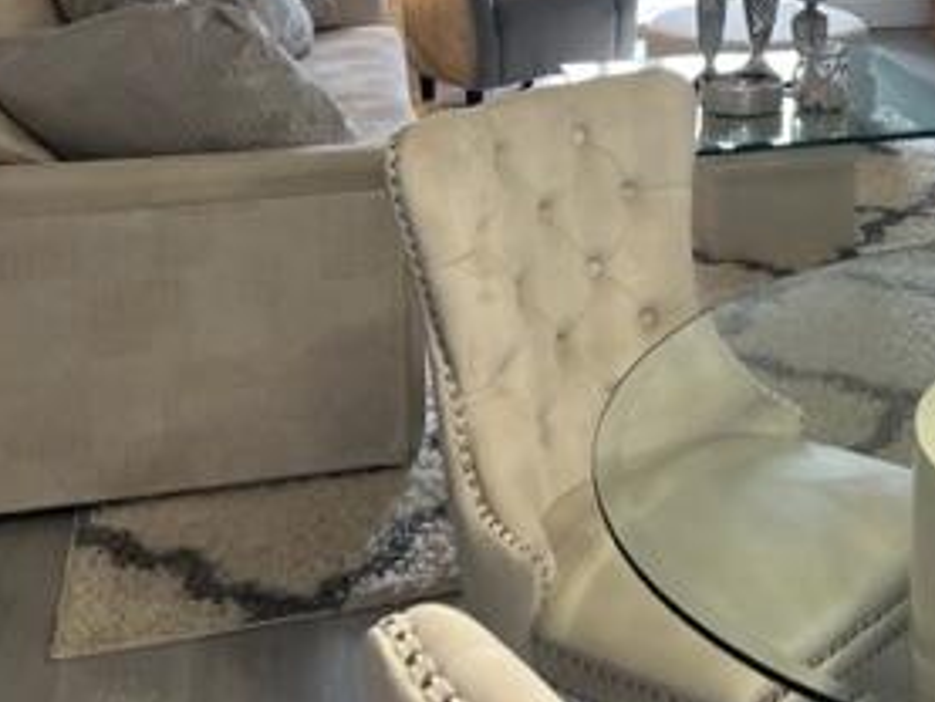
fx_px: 1621
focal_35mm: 60
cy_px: -44
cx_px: 935
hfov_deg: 30.0
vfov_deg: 23.2
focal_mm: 5.1
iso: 125
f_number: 1.6
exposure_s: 1/120
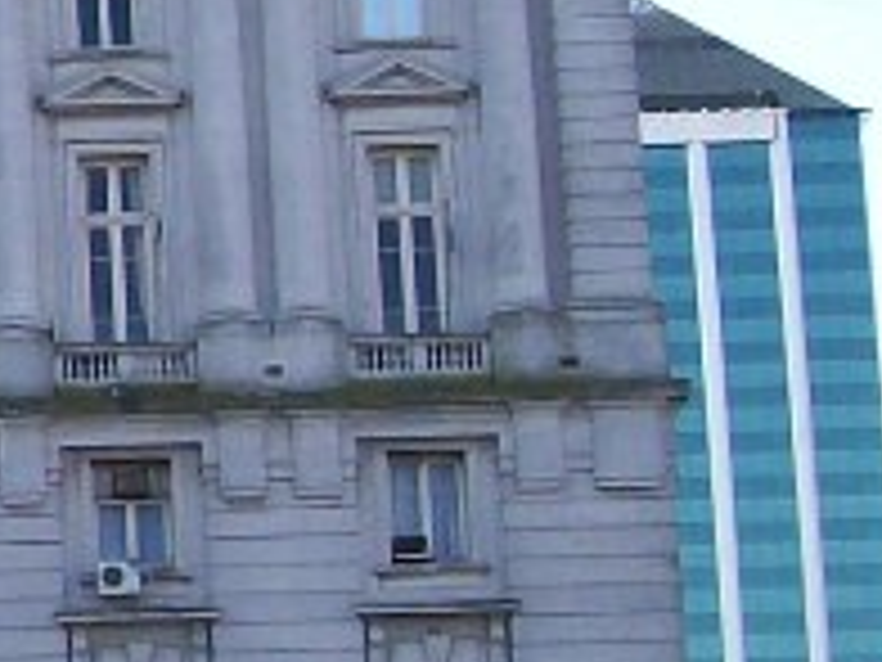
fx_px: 4790
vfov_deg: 7.9
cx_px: -1242
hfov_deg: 9.4
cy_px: 180
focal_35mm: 188
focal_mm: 6
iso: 80
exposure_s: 1/482
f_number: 2.7
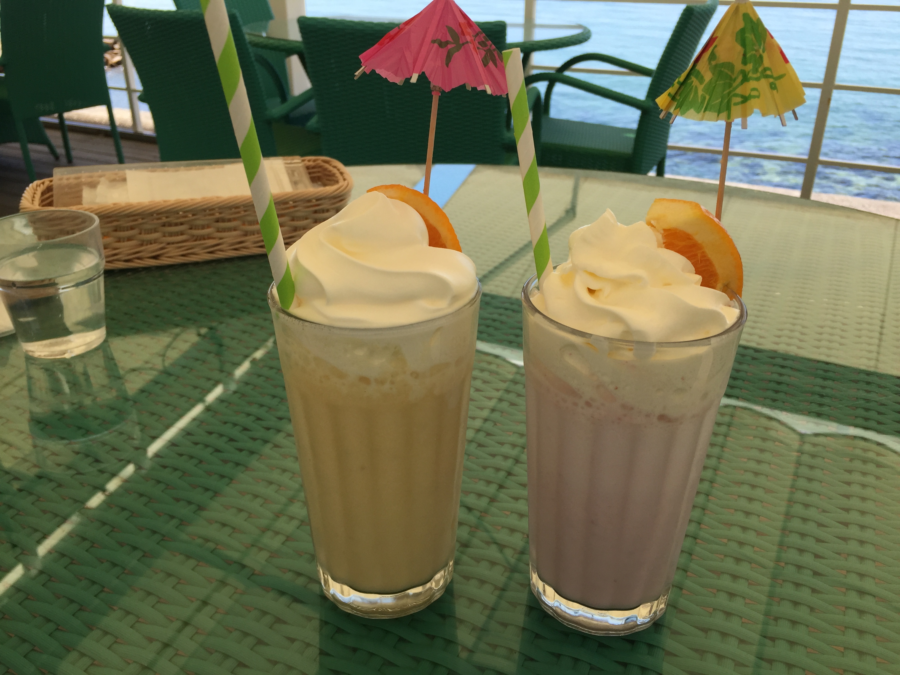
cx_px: 450
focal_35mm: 29
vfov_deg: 48.2
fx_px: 754
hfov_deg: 61.7
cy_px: 338
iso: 32
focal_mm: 4.15
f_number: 2.2
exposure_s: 1/842
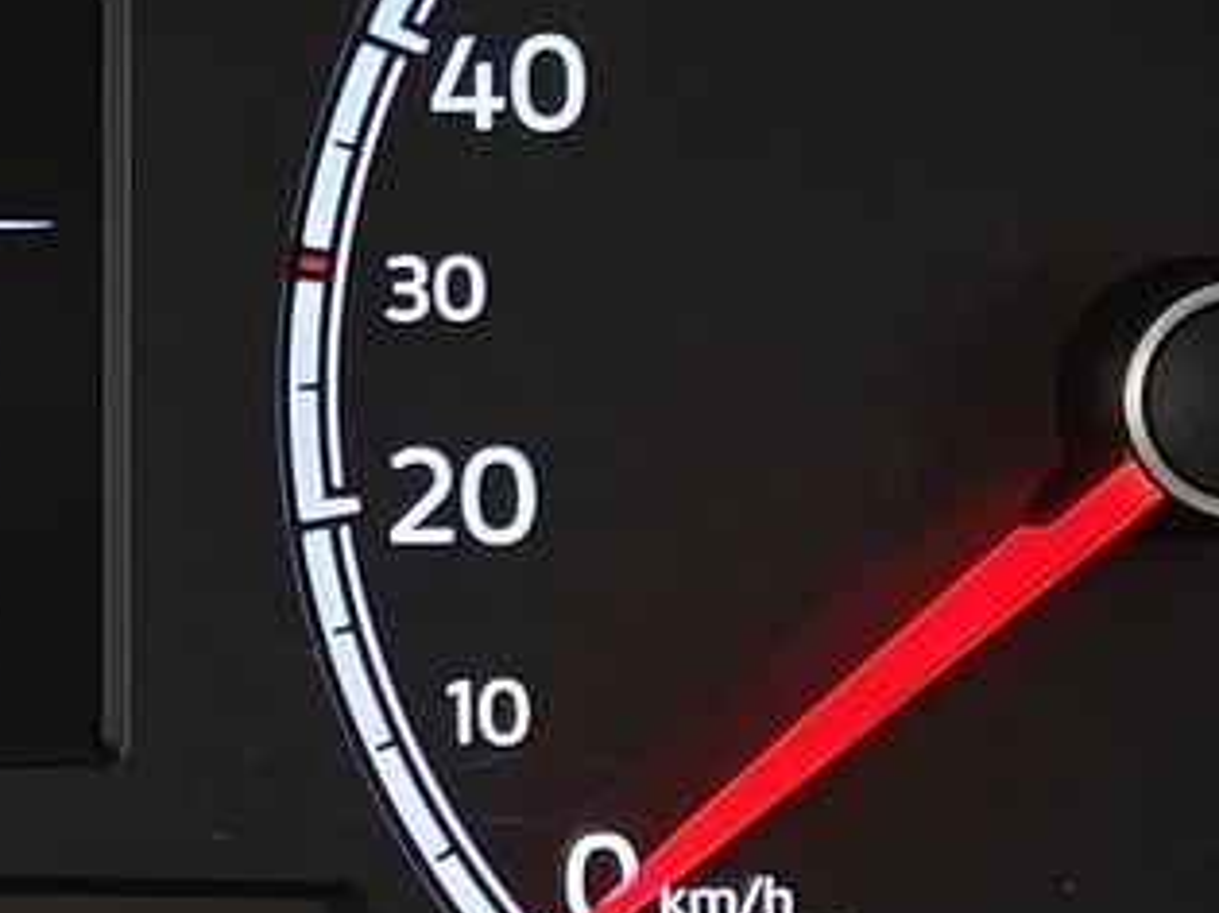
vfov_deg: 9.8
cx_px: -499
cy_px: 391
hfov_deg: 12.5
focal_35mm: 151
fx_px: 5315
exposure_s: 1/20
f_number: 1.8
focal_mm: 5.59
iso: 1000
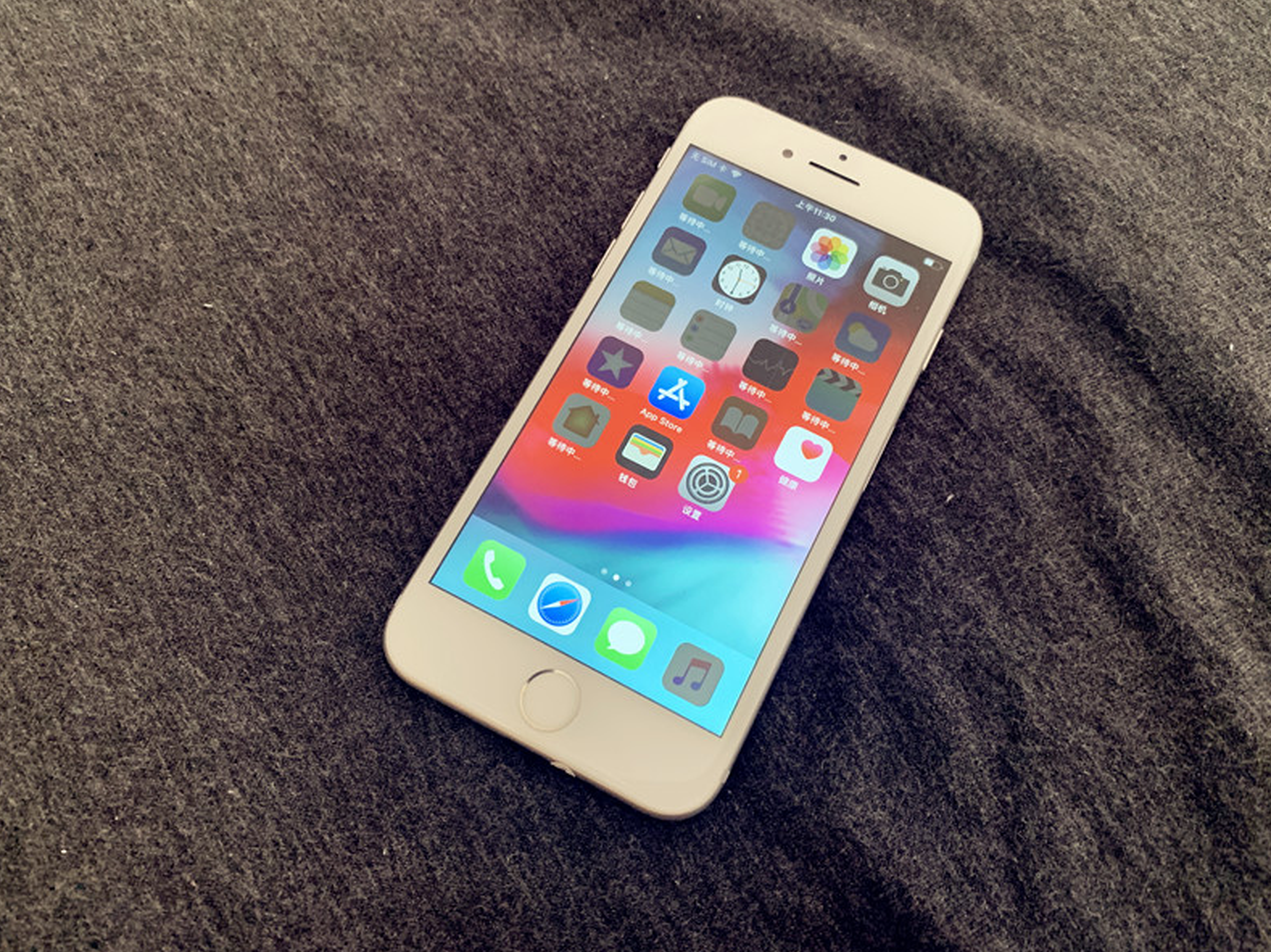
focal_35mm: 28
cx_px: 664
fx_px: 1028
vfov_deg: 49.7
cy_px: 455
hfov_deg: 63.4
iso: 400
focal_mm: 4.25
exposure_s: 1/50
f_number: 1.8
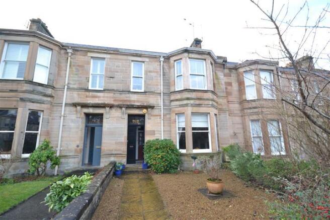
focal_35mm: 15
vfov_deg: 77.3
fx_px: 137
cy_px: 110
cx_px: 165
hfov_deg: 100.4
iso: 100
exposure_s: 1/20
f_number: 5.6
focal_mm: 10
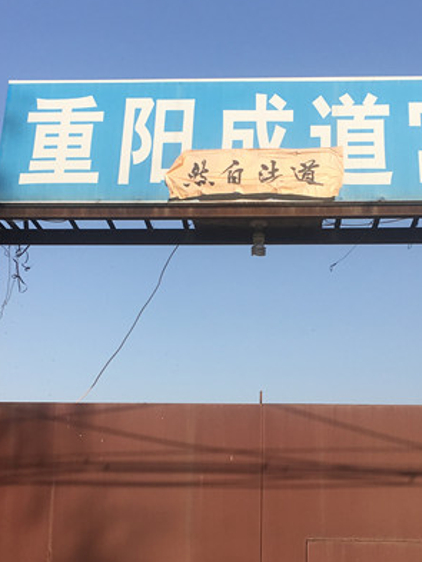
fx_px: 958
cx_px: 242
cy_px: 385
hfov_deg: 24.8
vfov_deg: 32.4
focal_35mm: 59
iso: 25
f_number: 2.2
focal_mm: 4.15
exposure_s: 1/1326
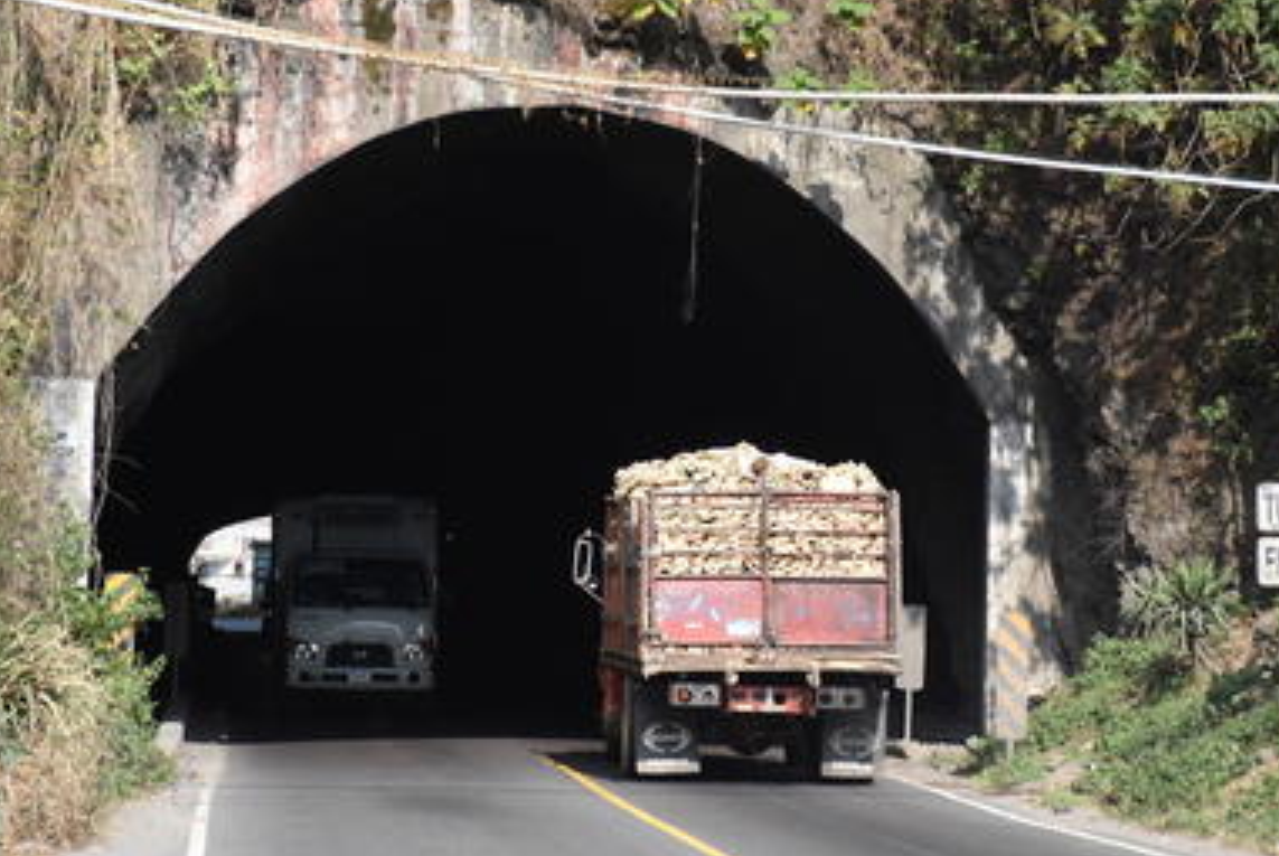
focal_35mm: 177
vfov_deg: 7.8
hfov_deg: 11.6
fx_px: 6296
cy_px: 376
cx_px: 614
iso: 1000
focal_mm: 90
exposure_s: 1/2500
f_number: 5.3
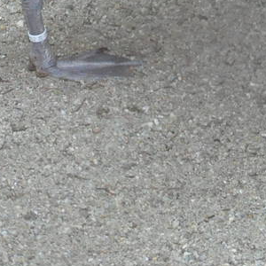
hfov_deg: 2.5
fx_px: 6201
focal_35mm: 713
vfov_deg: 2.5
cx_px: 72
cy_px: -194
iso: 3200
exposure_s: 1/200
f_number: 14
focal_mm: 105
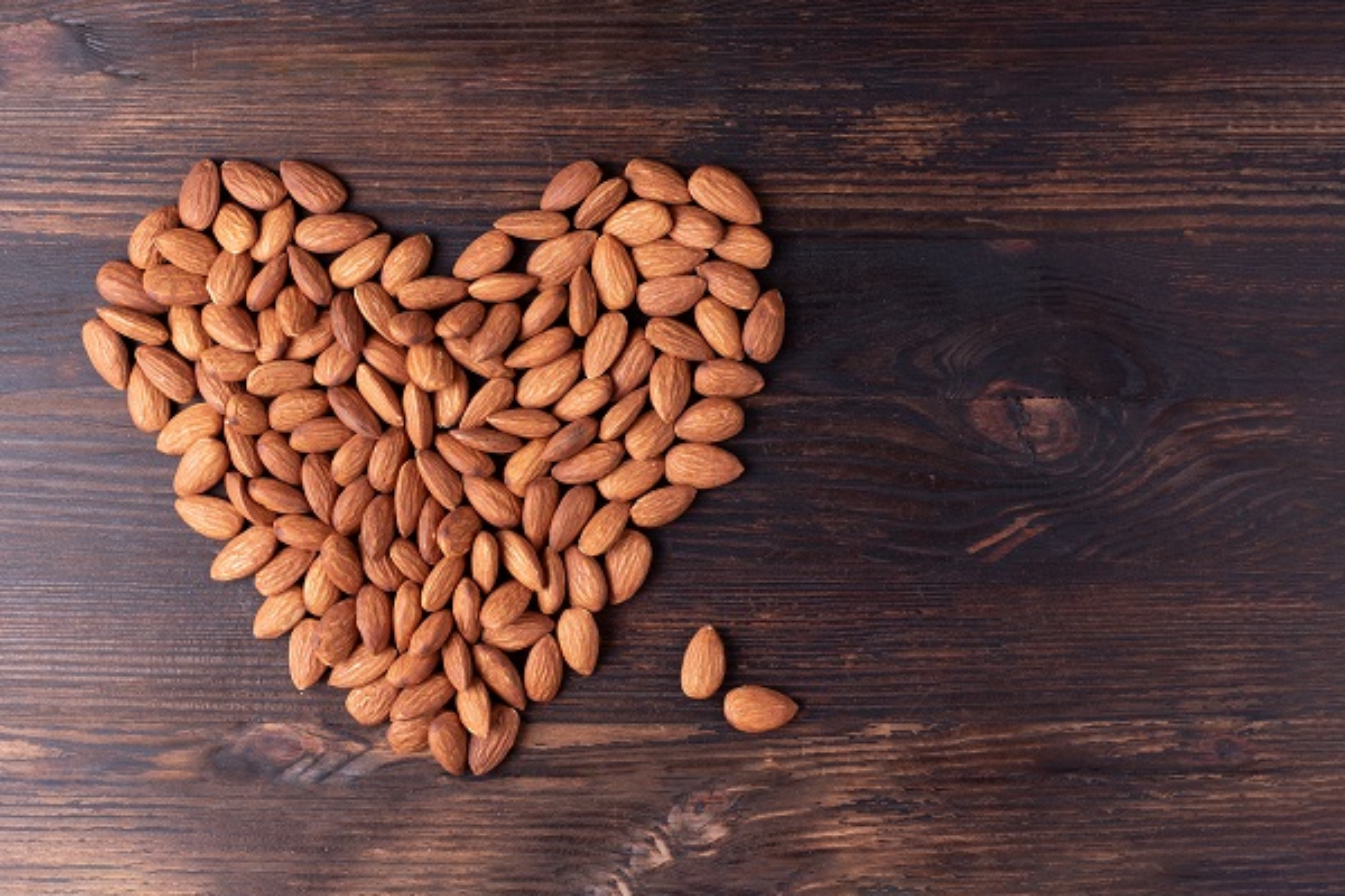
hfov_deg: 39.6
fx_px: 1868
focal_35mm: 50
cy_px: 448
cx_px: 672
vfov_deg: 27.0
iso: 400
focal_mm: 50
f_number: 11
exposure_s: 1/200
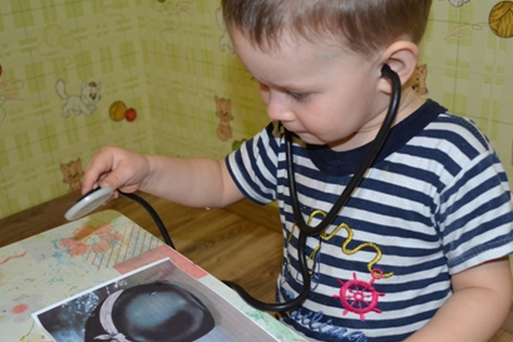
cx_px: 270
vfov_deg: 30.5
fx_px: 627
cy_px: 179
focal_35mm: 44
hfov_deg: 44.5
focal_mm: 20
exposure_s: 1/60
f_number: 3.8
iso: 720
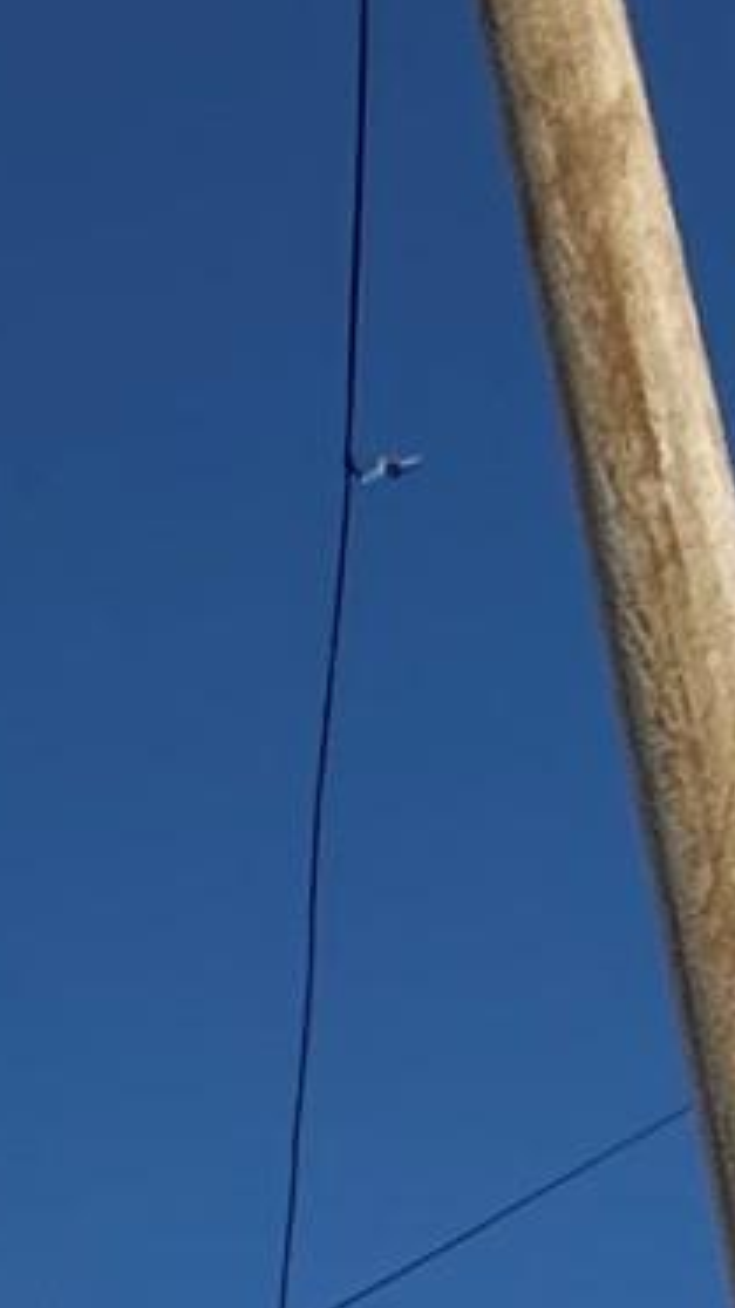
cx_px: -1343
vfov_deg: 19.5
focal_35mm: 84
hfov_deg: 10.7
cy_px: 2293
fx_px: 2913
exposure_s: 1/5155
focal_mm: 2.22
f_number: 2.2
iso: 50
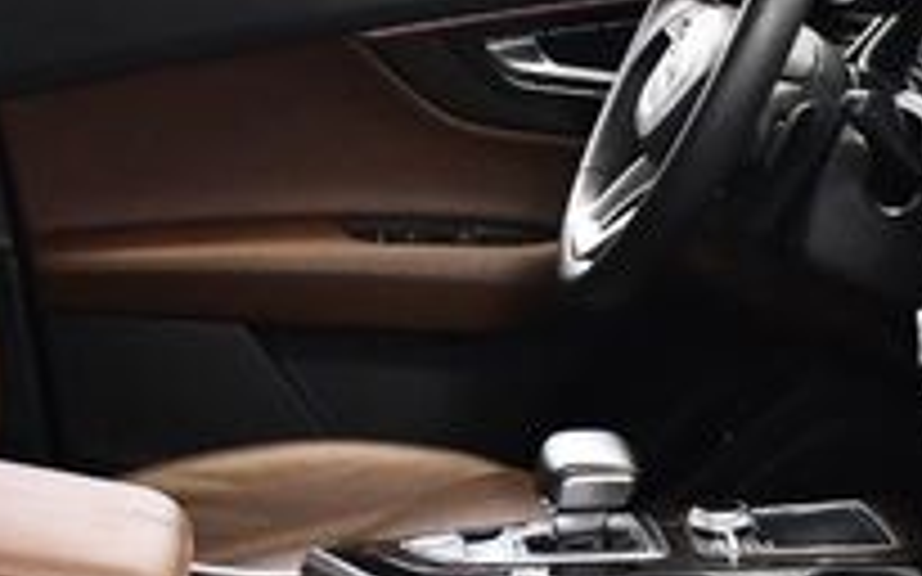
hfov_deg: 18.1
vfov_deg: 11.3
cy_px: 448
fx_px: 2889
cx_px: 450
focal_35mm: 115
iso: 2800
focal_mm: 18
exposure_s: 1/125
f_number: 3.5
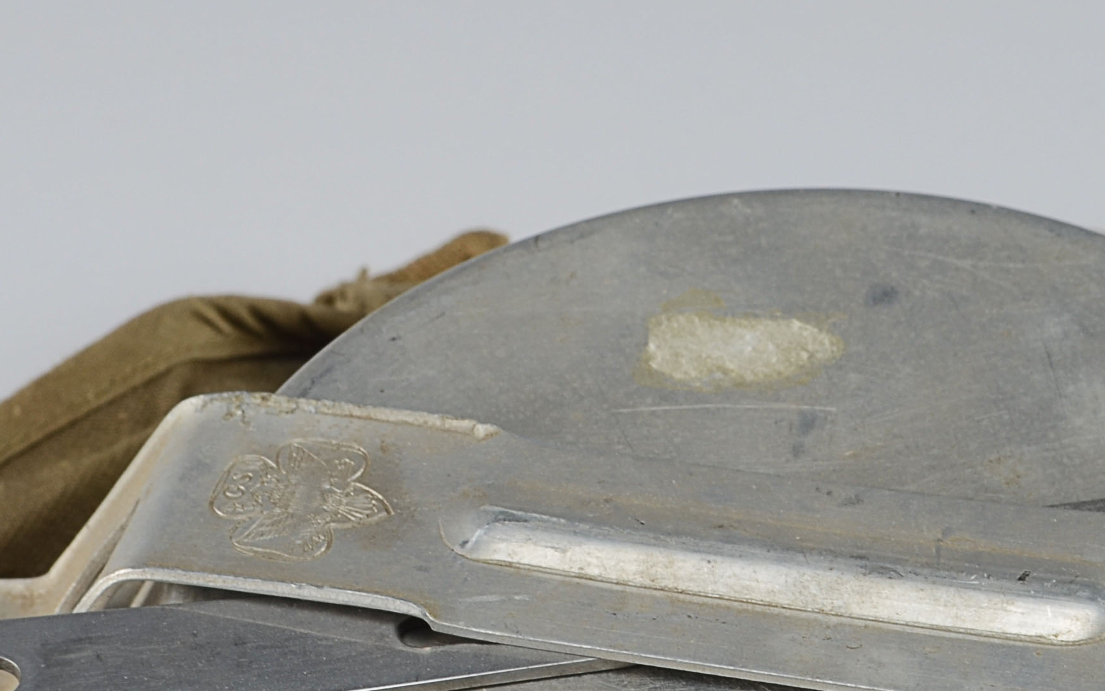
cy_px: 856
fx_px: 5886
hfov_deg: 10.7
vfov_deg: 6.7
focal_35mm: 195
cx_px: 691
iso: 100
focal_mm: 45
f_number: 11
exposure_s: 1/80
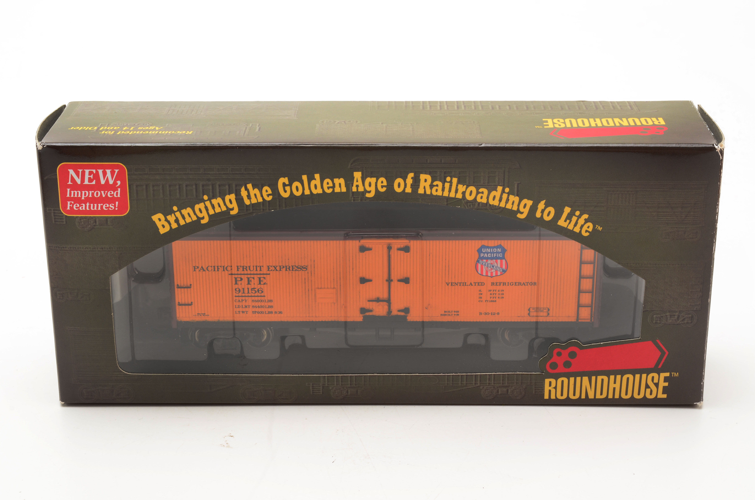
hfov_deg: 29.3
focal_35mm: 69
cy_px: 250
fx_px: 1444
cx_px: 378
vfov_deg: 19.6
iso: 100
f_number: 20
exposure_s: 1/160
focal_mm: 46
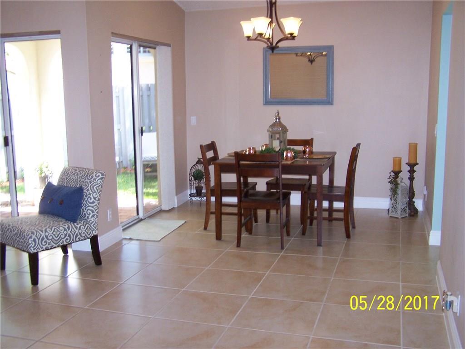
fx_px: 510
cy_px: 174
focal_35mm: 38
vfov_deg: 37.7
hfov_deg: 49.0
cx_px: 232
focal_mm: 6.3
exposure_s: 1/60
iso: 140
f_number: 2.8
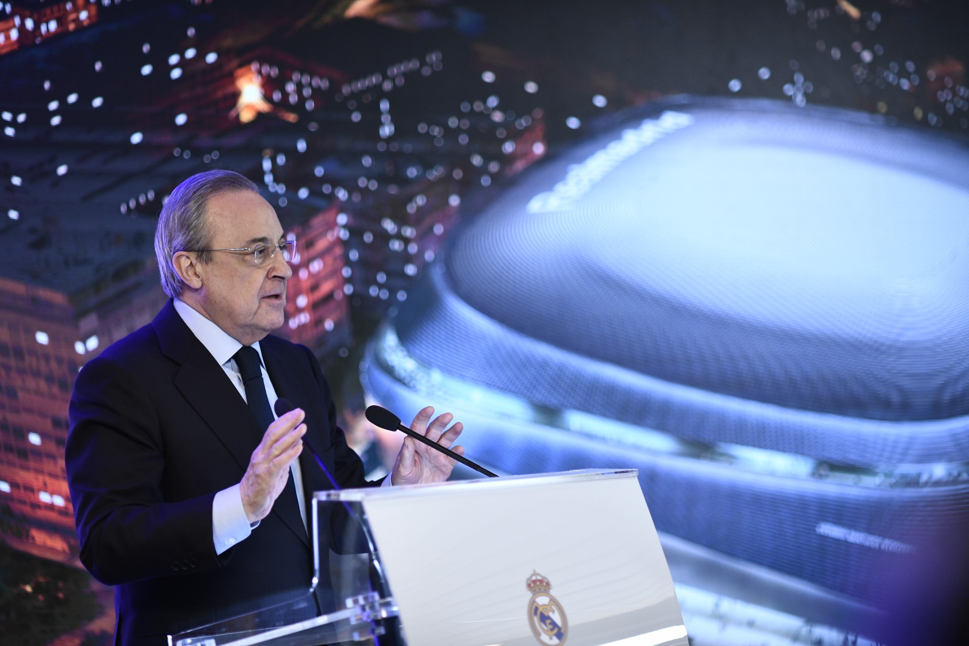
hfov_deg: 19.5
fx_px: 2826
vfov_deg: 13.0
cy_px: 323
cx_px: 484
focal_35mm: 105
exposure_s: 1/500
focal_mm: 105
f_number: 2.2
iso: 2000
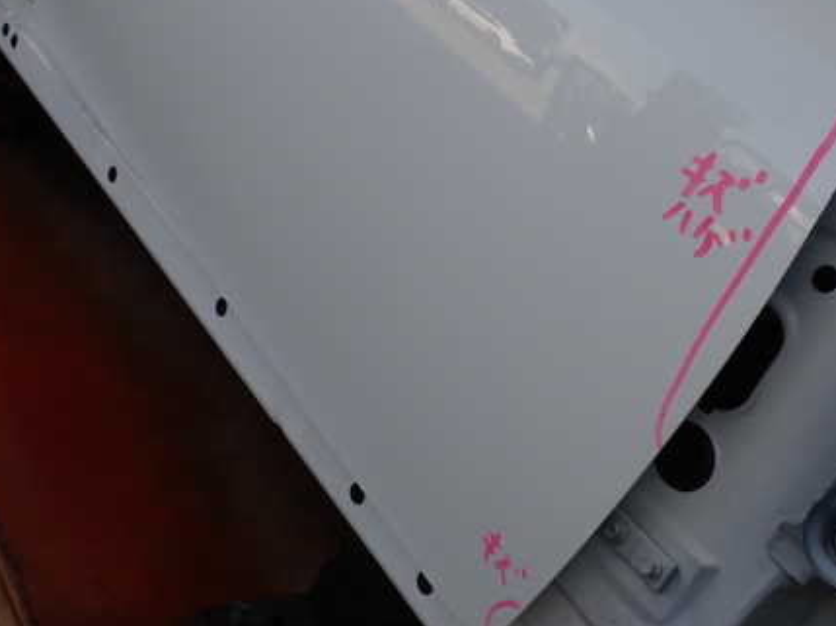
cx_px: 499
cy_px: 306
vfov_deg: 34.3
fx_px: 1013
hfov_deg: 44.6
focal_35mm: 42
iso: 100
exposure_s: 1/500
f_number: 3.2
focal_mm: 5.4
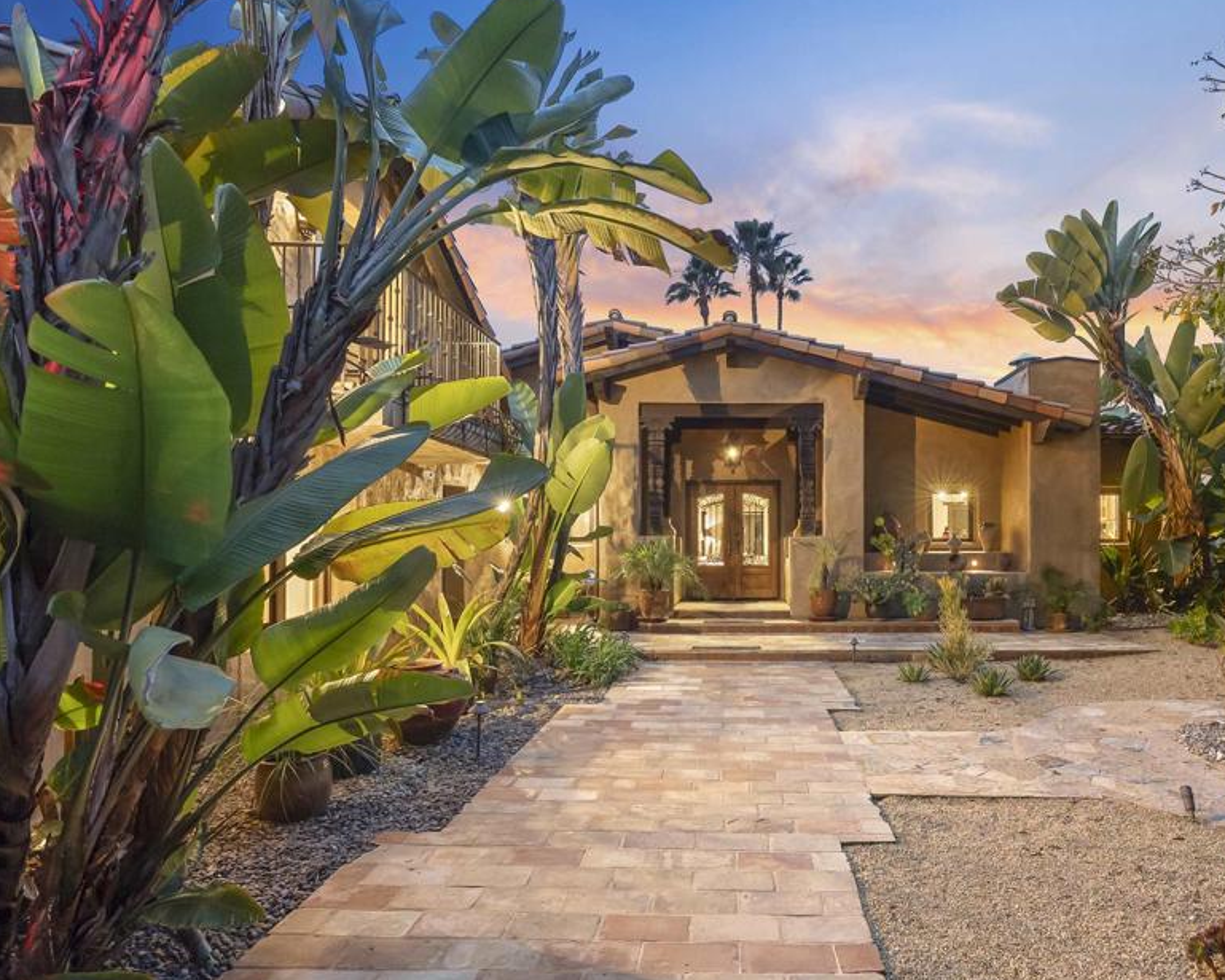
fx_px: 725
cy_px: 499
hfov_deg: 79.5
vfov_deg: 68.1
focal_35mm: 20
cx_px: 733
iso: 800
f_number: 7.1
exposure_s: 6
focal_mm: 16
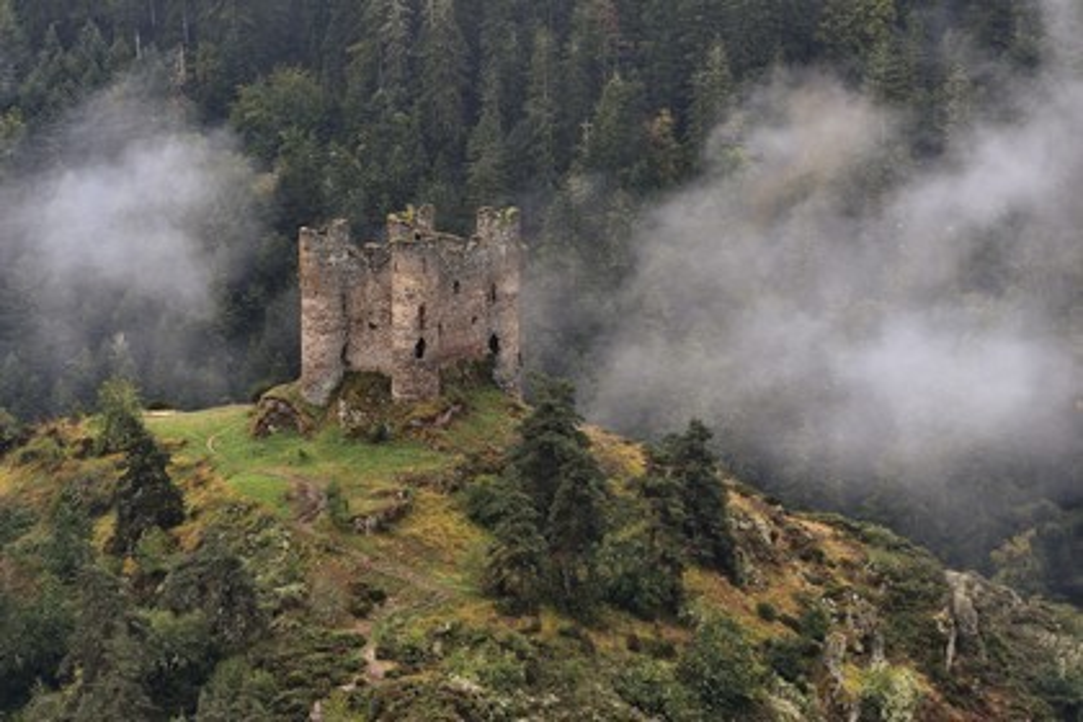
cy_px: 361
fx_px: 6016
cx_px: 542
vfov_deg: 6.9
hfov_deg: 10.3
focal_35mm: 200
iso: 800
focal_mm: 200
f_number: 7.1
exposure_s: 1/200
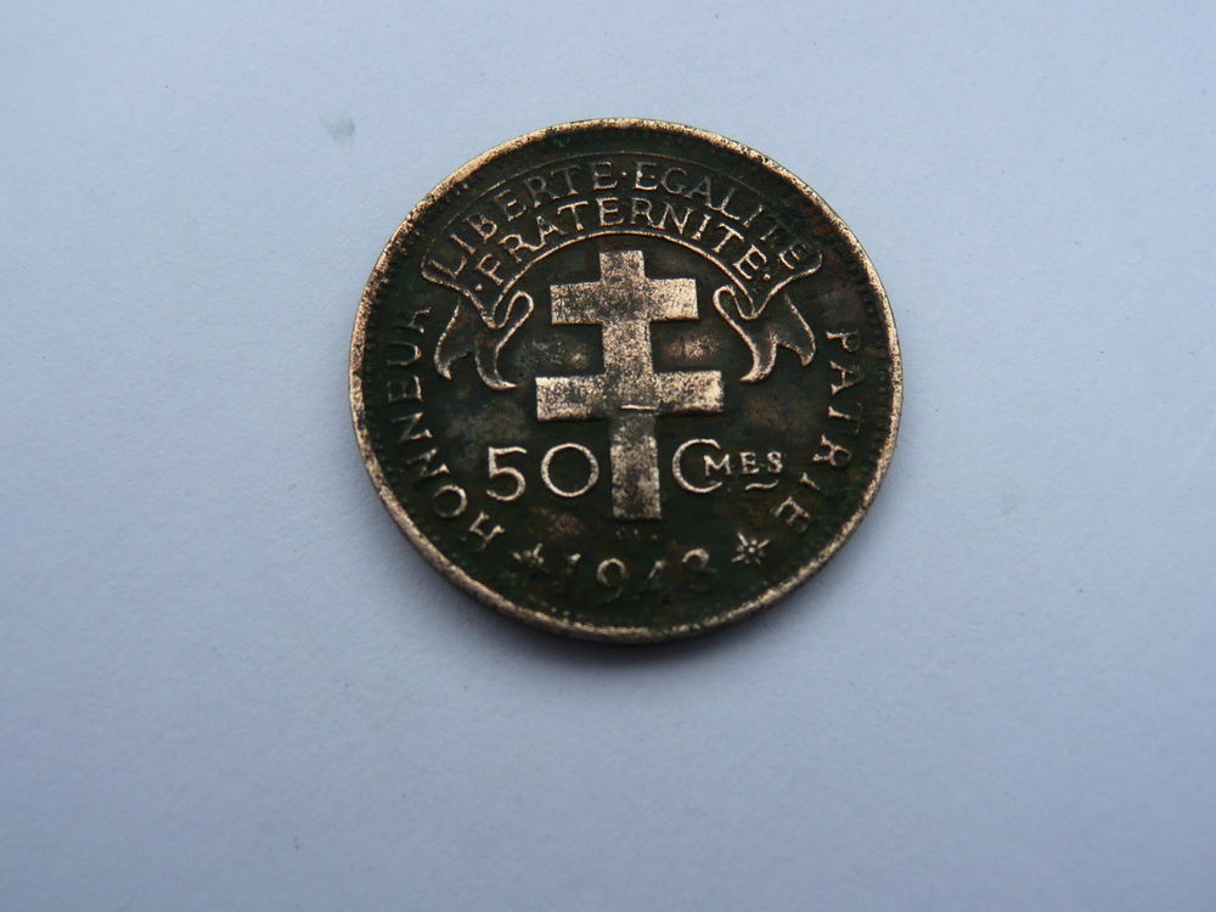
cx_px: 608
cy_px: 456
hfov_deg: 49.0
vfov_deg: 37.7
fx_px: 1335
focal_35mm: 38
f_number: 3.5
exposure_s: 1/640
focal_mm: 5.2
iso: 100
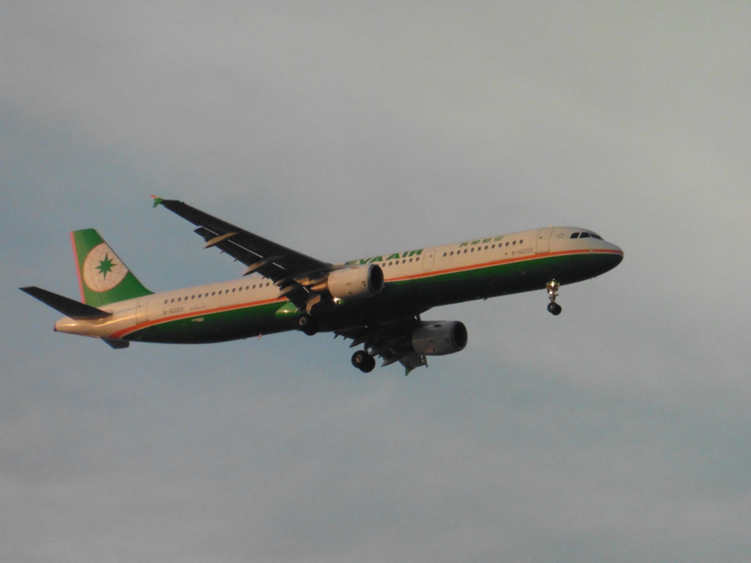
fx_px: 9893
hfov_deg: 4.3
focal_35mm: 456
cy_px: 282
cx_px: 376
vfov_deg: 3.3
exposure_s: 1/1250
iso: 800
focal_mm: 81.7
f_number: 6.3
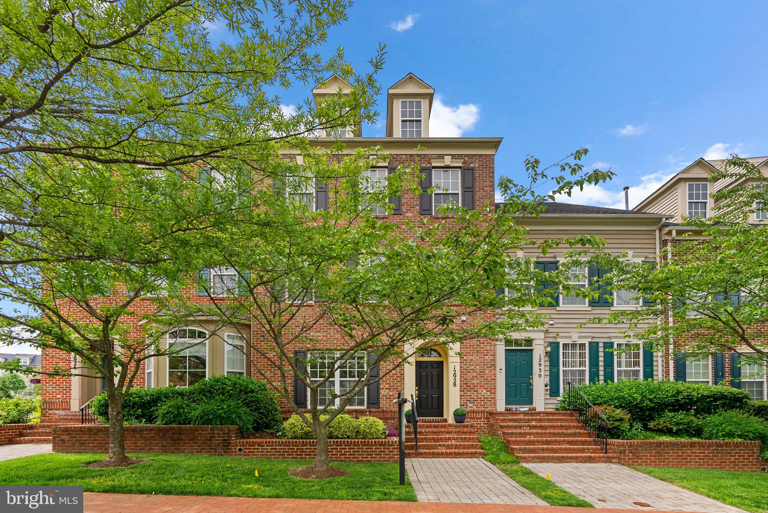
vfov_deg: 73.8
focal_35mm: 16
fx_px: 341
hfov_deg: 96.7
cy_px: 256
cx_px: 384
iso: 250
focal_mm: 16
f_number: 8
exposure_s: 1/125
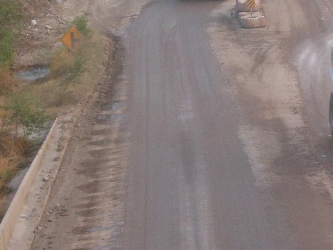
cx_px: 267
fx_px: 1126
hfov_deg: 16.7
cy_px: 56
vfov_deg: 12.6
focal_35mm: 117
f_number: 4.3
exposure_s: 1/20
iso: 400
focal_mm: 11.7
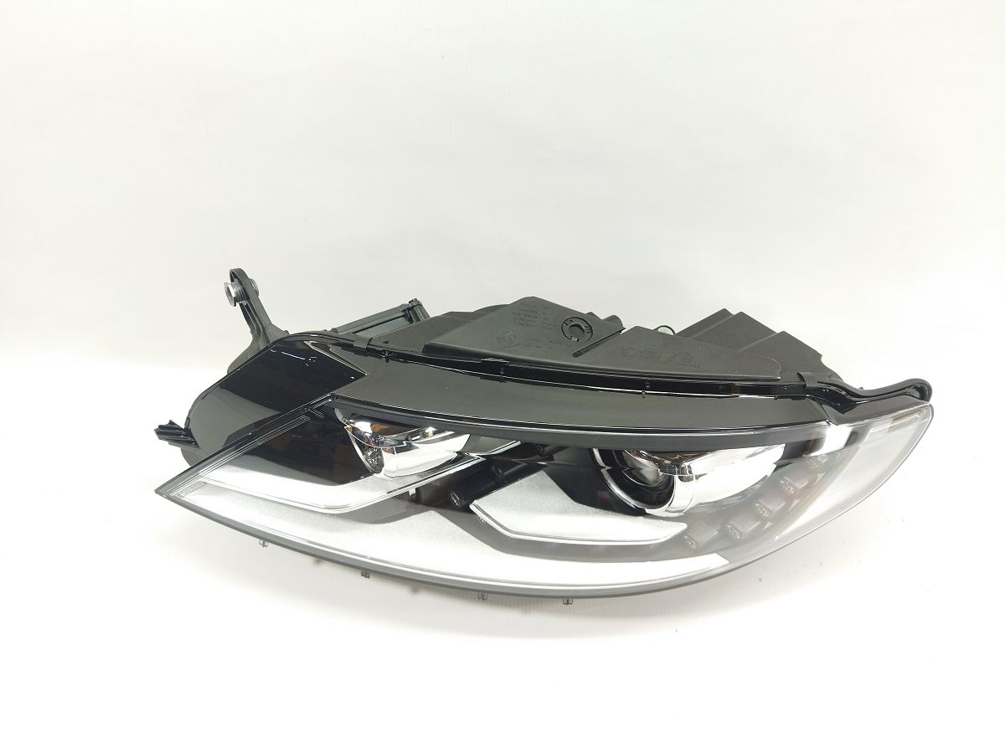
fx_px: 784
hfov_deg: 65.3
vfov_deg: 51.4
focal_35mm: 27
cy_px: 377
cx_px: 502
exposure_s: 1/50
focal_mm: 4.71
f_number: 1.79
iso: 106
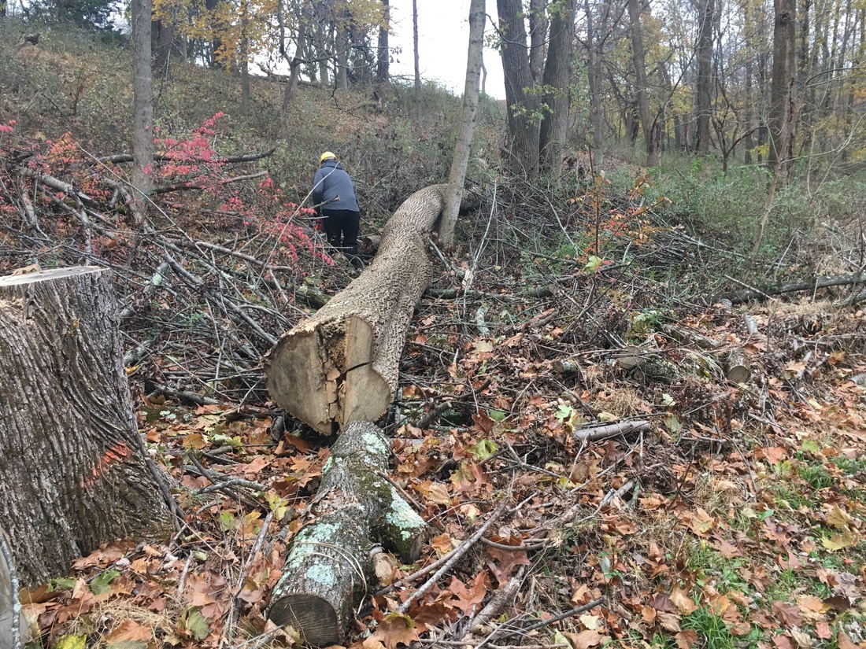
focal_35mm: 29
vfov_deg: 48.2
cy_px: 324
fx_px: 726
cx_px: 433
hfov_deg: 61.7
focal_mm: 4.15
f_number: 2.2
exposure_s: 1/30
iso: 32
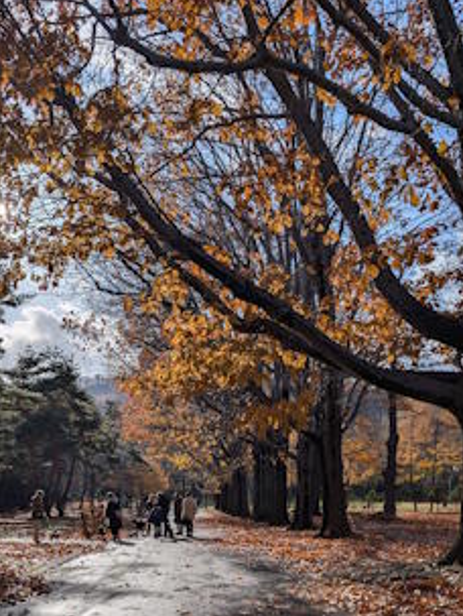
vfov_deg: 46.8
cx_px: 170
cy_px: 474
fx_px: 676
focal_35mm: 38
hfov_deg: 37.5
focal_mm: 6.9
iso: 18
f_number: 1.68
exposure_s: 1/4808
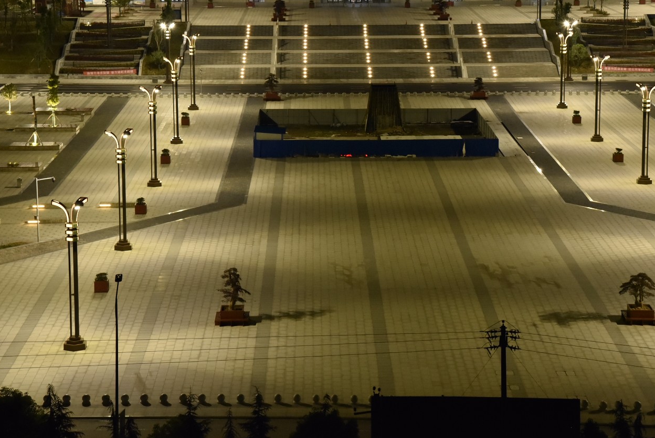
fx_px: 1820
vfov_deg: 13.7
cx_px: 365
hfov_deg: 20.4
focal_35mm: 100
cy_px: 170
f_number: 8
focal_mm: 78
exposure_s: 1/25
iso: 3200
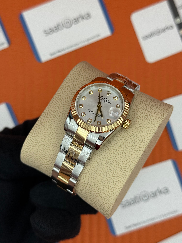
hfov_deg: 30.3
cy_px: 122
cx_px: 91
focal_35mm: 48
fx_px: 336
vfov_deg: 39.7
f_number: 1.78
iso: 64
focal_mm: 6.76
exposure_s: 1/875
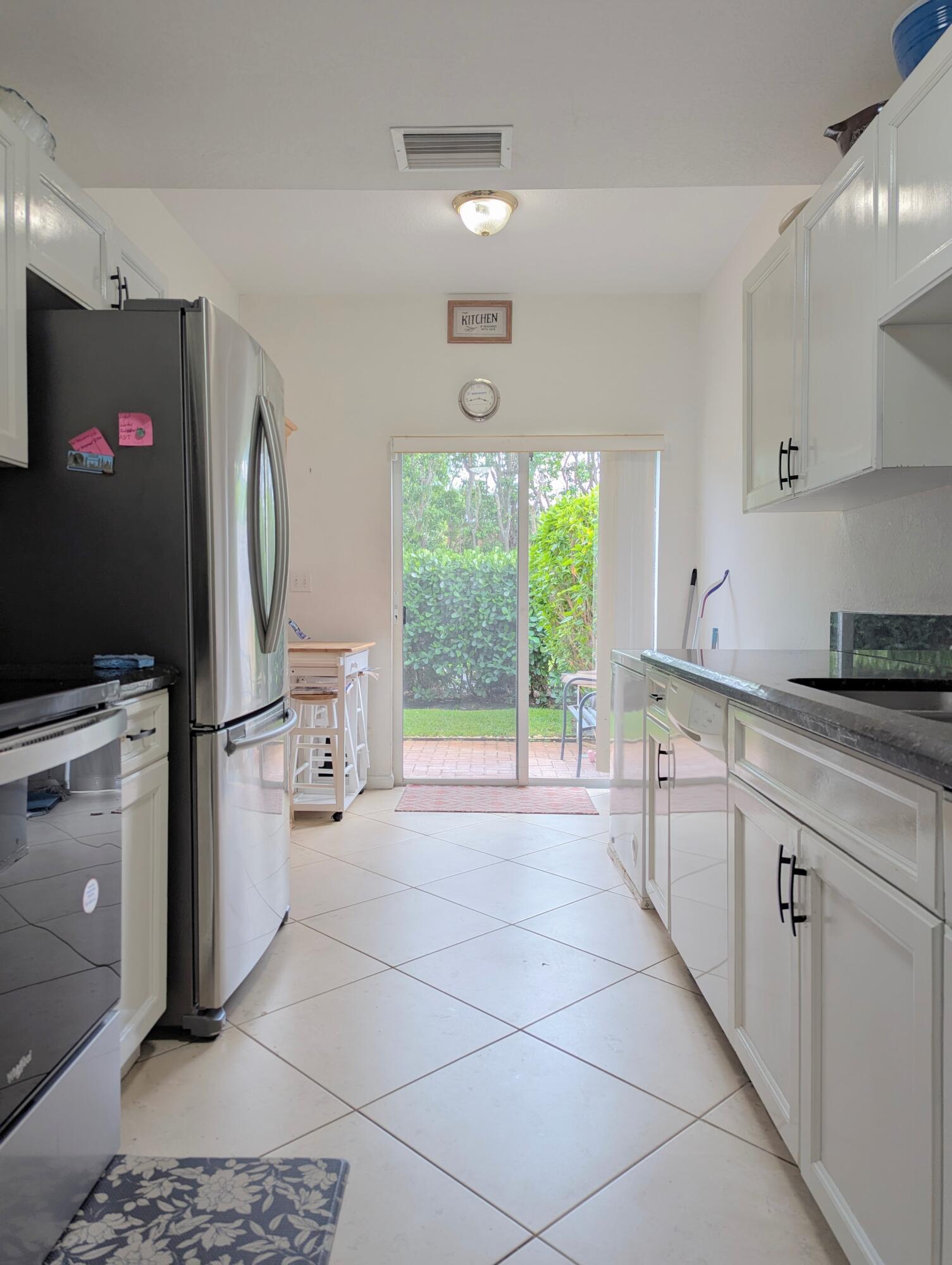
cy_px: 632
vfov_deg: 71.5
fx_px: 878
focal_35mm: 24
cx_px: 476
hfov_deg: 56.9
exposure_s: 1/120
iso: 47
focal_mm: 6.81
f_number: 1.85
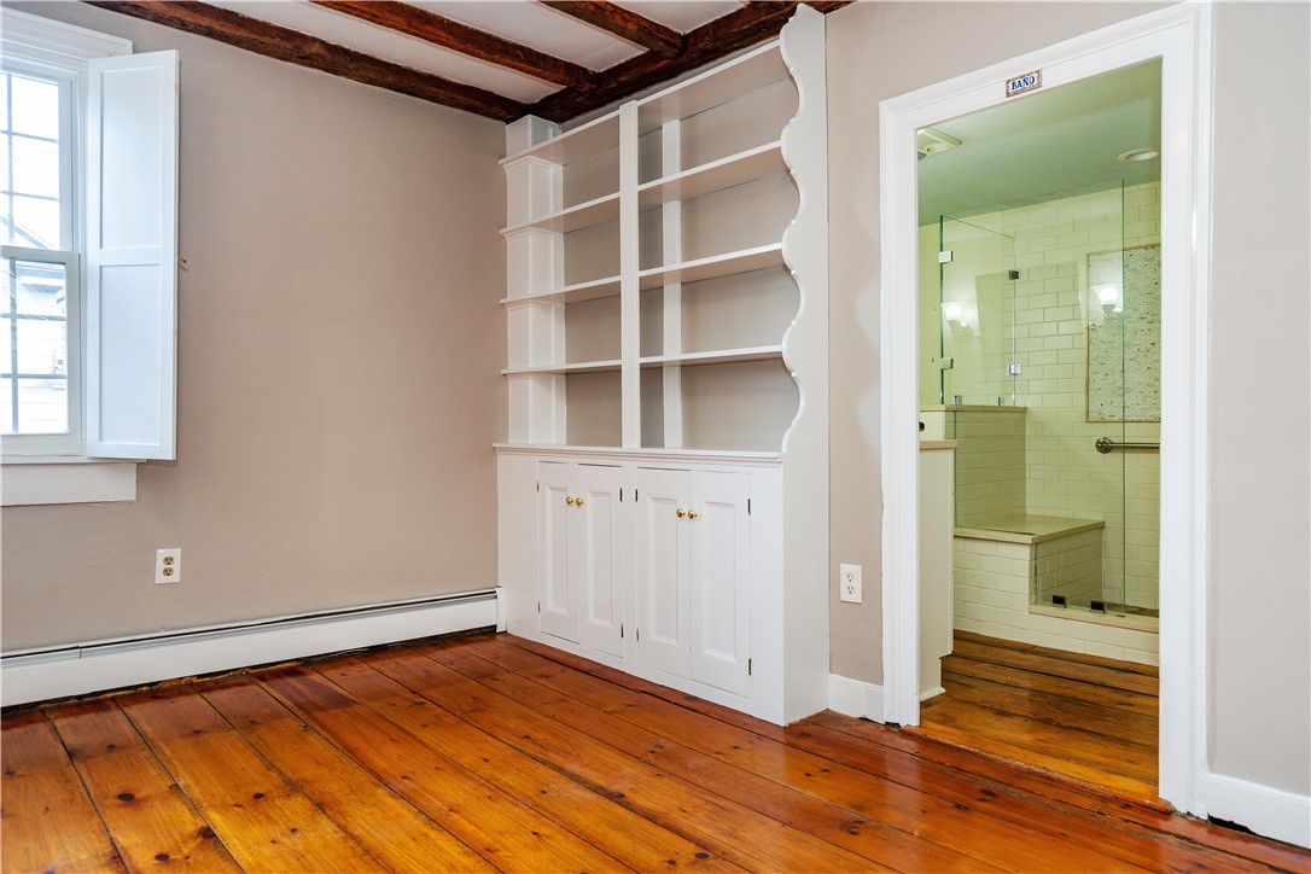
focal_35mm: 22
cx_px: 656
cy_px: 437
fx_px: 801
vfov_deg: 57.2
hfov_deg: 78.6
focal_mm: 22
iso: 320
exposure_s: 1/10
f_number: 6.3
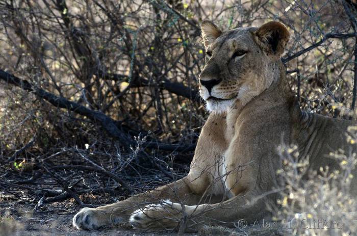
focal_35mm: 600
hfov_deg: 3.4
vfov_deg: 2.3
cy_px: 118
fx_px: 5935
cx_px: 178
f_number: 6.3
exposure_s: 1/640
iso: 200
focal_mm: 400
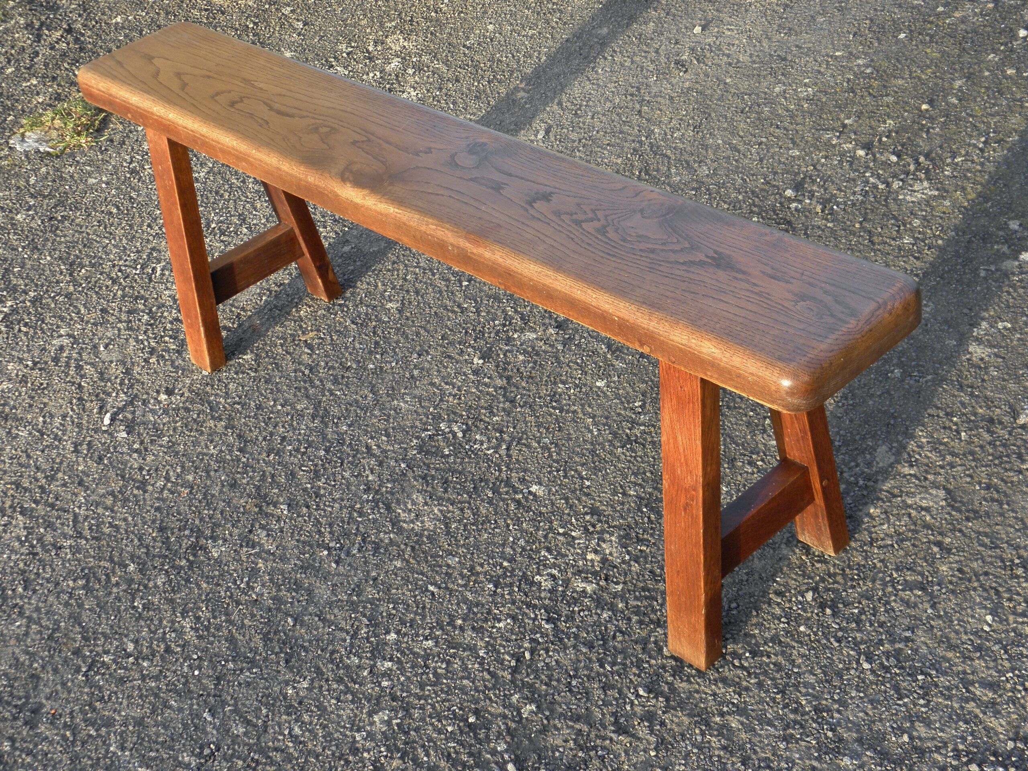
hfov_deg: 38.2
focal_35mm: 50
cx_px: 514
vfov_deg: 29.1
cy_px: 386
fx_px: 1485
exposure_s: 1/60
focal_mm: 9.1
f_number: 4
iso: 100
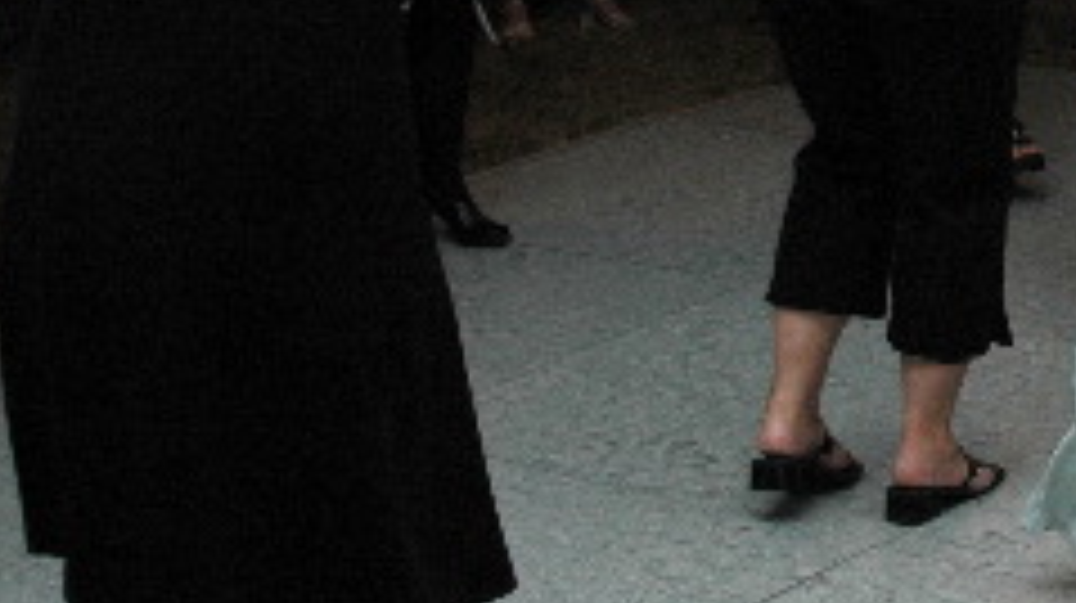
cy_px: -227
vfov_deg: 11.6
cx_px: 1243
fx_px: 2879
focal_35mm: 101
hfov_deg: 20.0
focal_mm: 24
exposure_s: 1/60
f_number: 5.6
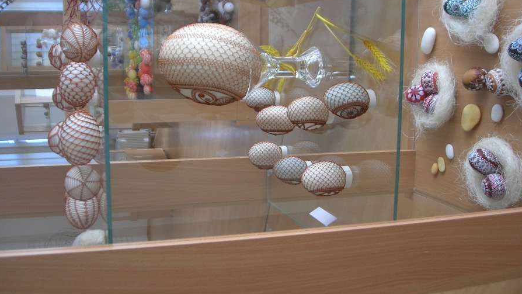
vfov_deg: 28.3
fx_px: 581
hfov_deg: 48.4
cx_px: 262
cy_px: 134
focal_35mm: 42
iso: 64
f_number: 2.8
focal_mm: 7.8
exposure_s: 1/55.2
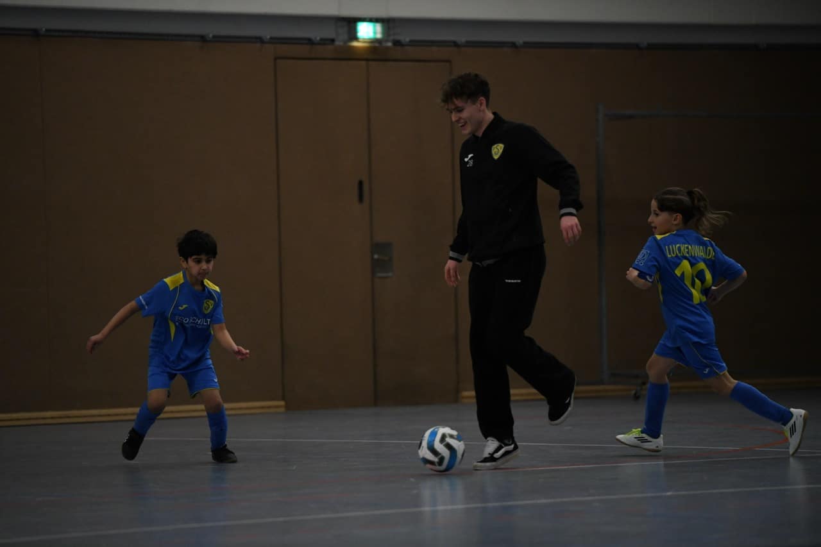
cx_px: 410
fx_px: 4560
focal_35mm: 200
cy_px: 274
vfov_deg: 6.9
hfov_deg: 10.3
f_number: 2.8
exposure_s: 1/1250
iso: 5000
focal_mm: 200
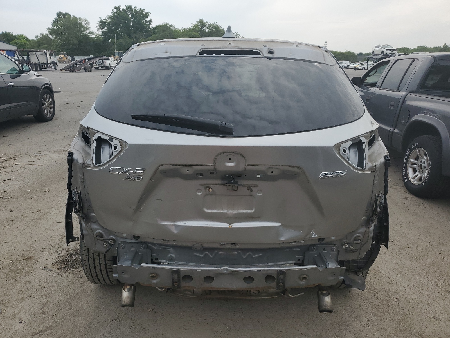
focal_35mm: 26
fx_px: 338
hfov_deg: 67.3
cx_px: 225
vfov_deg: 53.1
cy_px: 169
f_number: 1.5
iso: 50
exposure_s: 1/2500
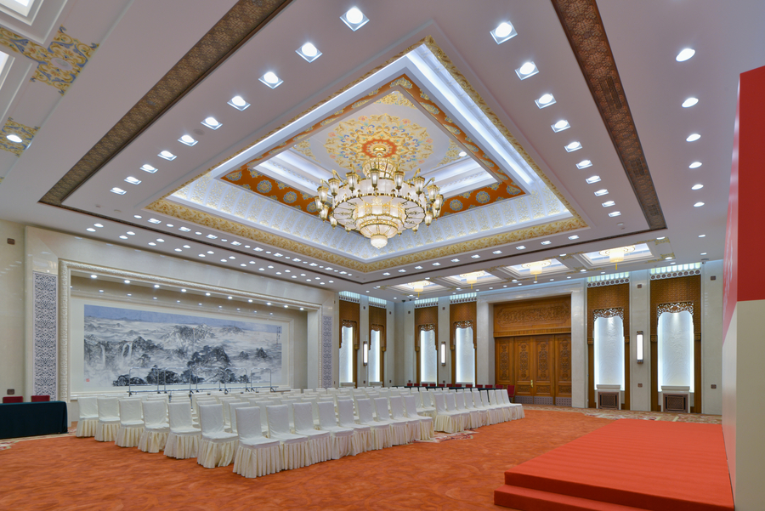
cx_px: 382
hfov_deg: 86.9
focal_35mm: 19
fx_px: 404
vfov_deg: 64.6
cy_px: 256
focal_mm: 19
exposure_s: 1/15
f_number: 11
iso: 100
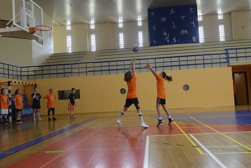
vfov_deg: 40.0
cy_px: 83
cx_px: 124
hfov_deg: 57.2
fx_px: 230
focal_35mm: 33
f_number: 5
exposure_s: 1/400
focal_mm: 32
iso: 6400
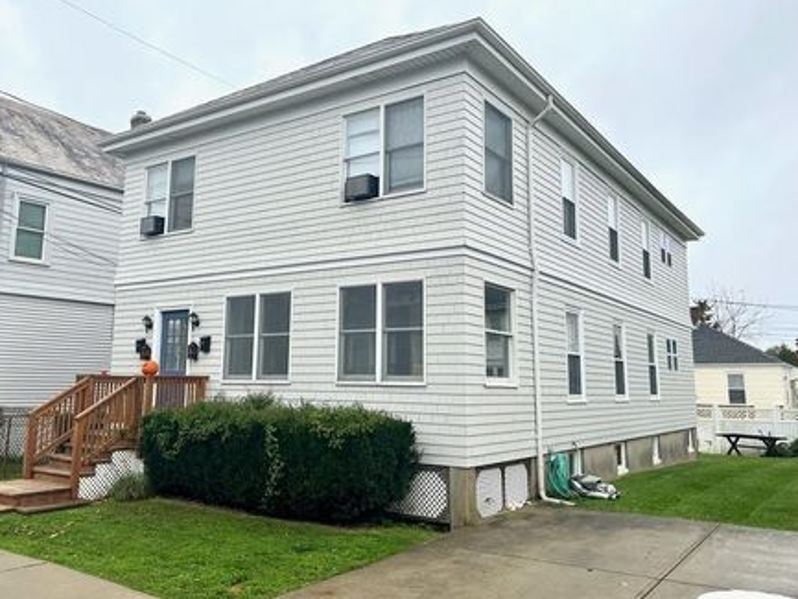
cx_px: 354
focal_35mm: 30
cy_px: 266
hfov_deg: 59.8
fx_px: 692
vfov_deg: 46.7
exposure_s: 1/1647
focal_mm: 5.1
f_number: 1.6
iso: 50
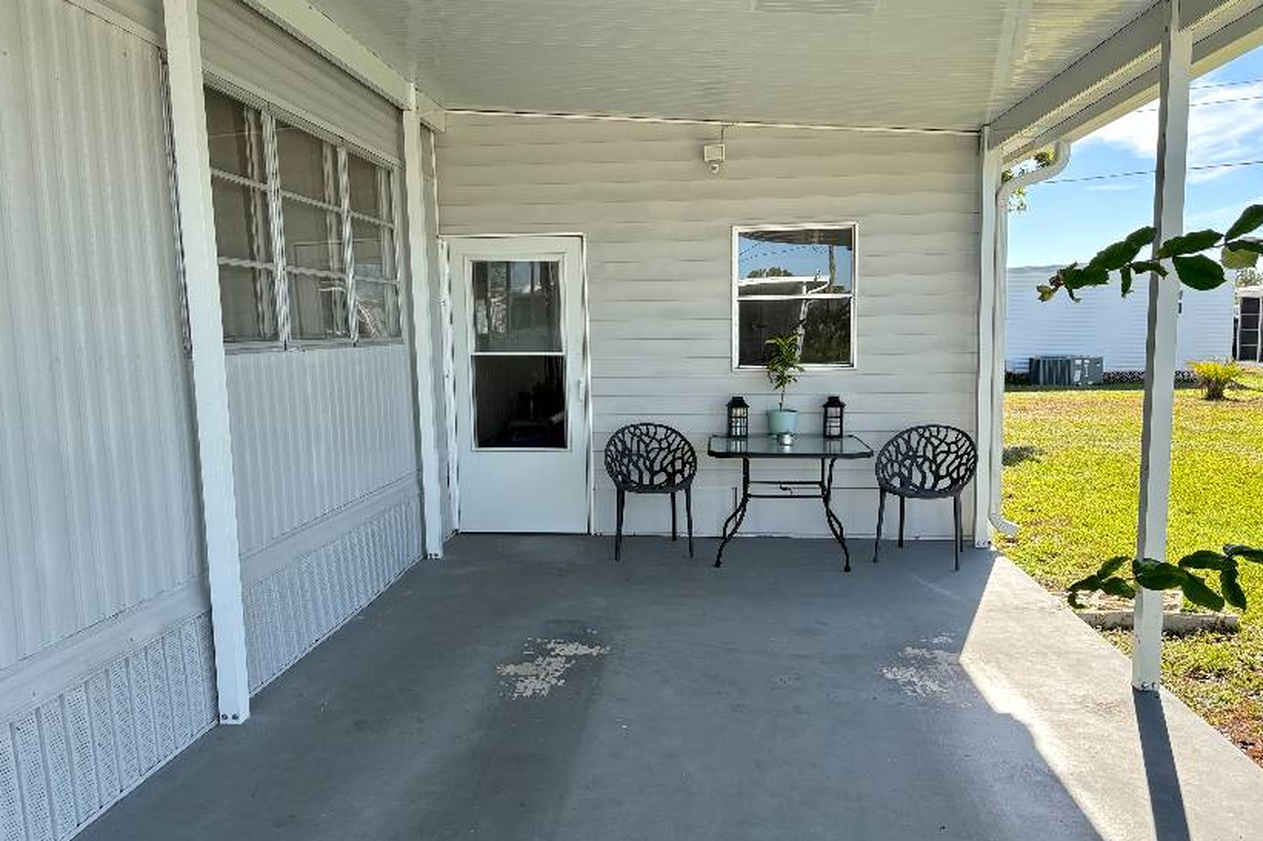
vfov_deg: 46.3
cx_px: 643
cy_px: 451
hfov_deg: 65.5
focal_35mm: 28
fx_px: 982
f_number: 1.6
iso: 64
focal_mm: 5.96
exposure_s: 1/1001
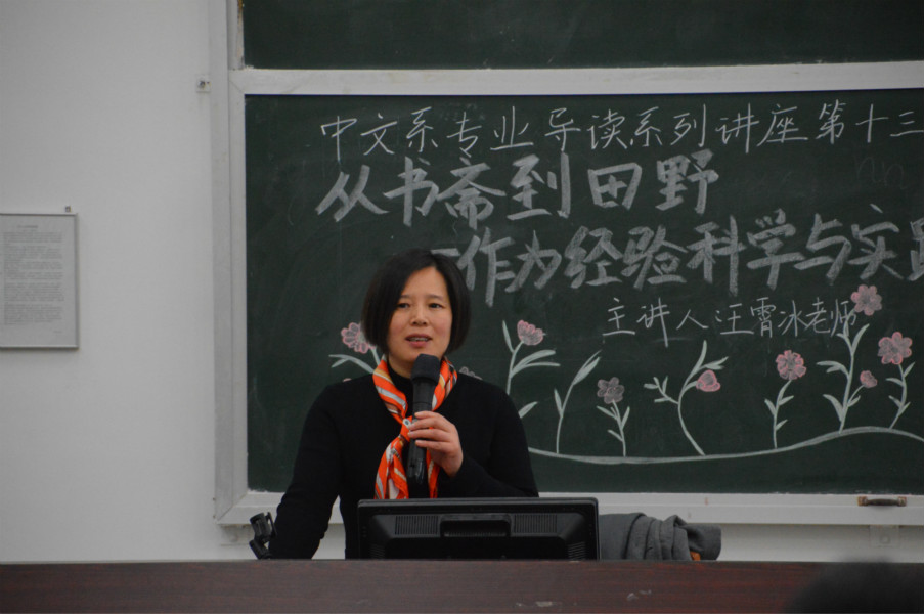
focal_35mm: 232
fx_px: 5961
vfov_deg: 5.9
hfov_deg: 8.9
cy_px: 307
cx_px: 462
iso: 3200
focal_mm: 155
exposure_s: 1/125
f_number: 6
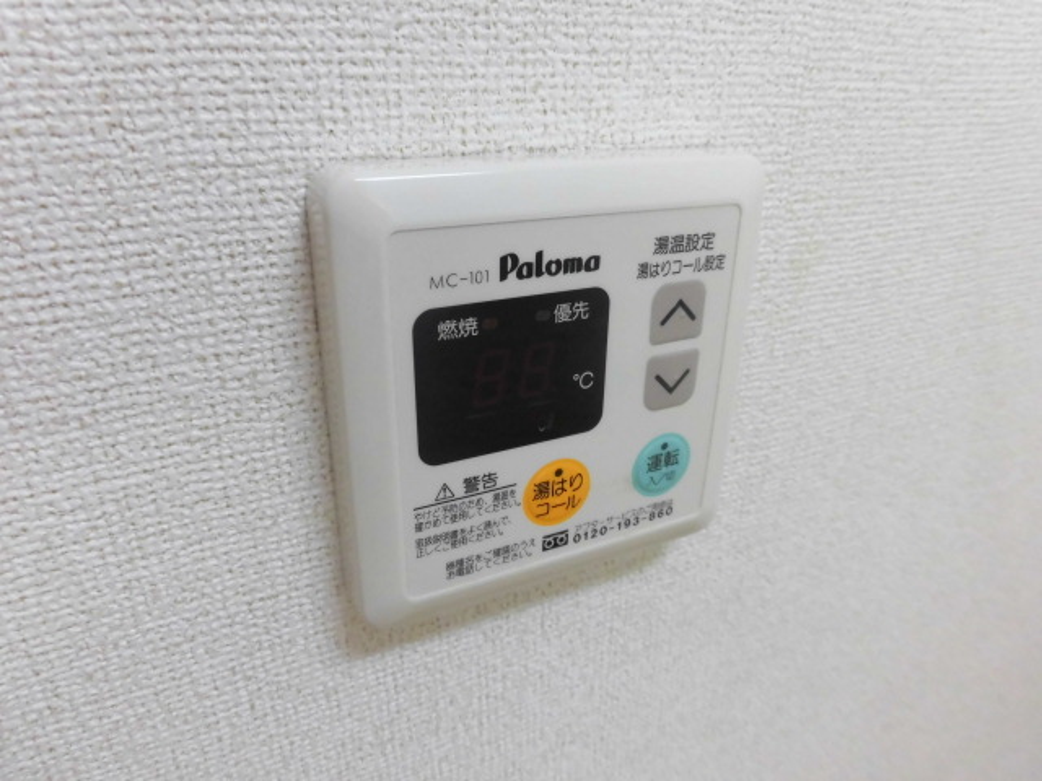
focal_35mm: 24
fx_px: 722
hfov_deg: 71.6
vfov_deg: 56.8
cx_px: 521
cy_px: 390
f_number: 3.1
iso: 320
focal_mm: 4.3
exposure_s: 1/30
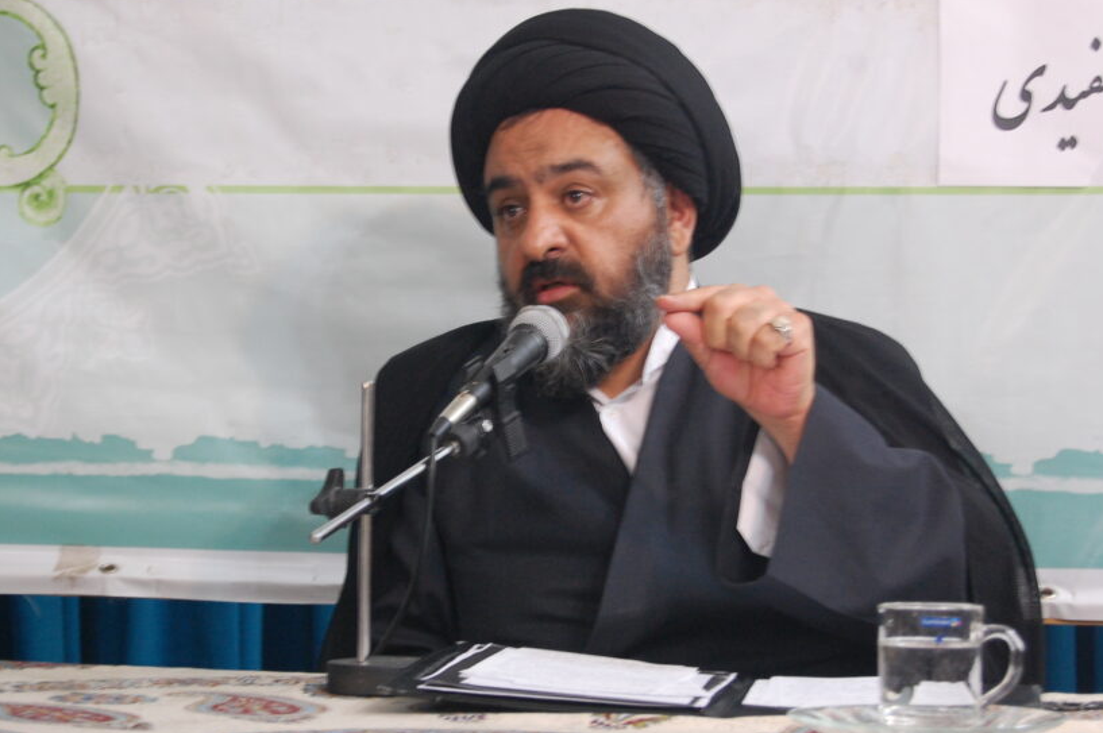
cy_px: 376
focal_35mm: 94
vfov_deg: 14.5
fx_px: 2877
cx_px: 537
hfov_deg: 21.7
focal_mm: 50
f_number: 5.6
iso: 800
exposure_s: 1/10
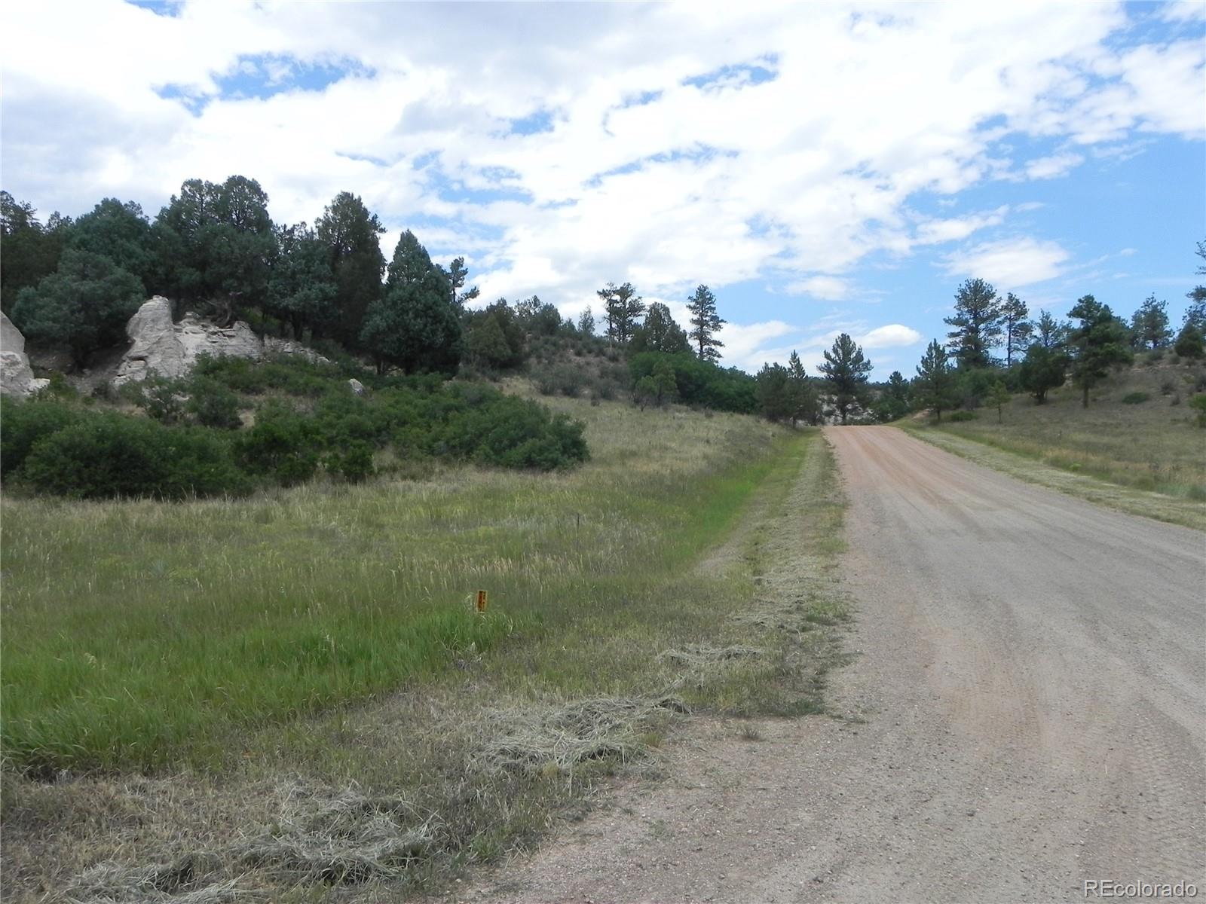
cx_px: 603
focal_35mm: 26
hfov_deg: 67.3
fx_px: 906
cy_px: 452
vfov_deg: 53.1
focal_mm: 4.6
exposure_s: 1/373
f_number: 7.1
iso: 160
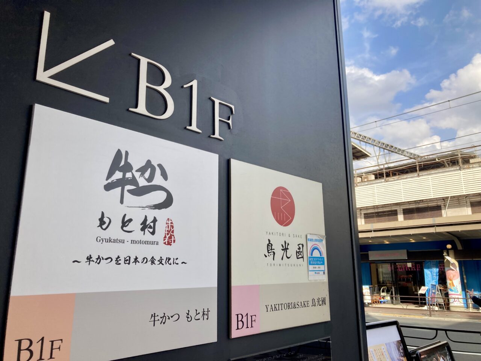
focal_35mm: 28
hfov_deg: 63.4
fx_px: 389
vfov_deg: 49.7
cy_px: 180
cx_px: 240
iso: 20
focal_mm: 3.99
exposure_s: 1/676
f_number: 1.8
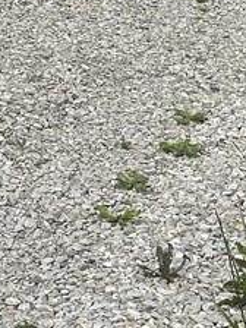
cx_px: 12
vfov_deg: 9.3
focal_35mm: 206
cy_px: -163
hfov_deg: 7.2
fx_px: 1952
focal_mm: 6.86
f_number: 1.78
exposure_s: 1/5556
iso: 64
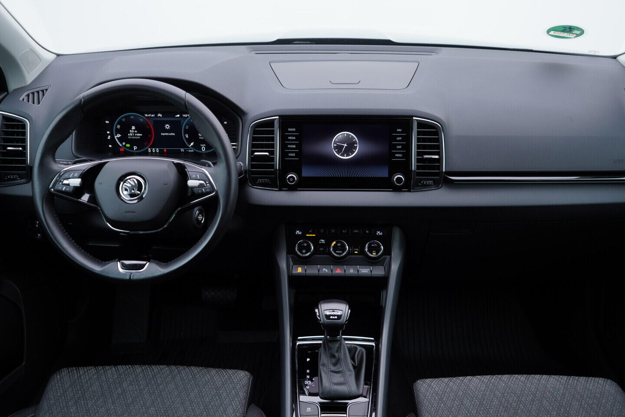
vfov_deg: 36.9
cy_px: 208
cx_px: 312
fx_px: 625
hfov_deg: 53.1
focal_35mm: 36
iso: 125
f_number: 2.8
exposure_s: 1/40
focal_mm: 24
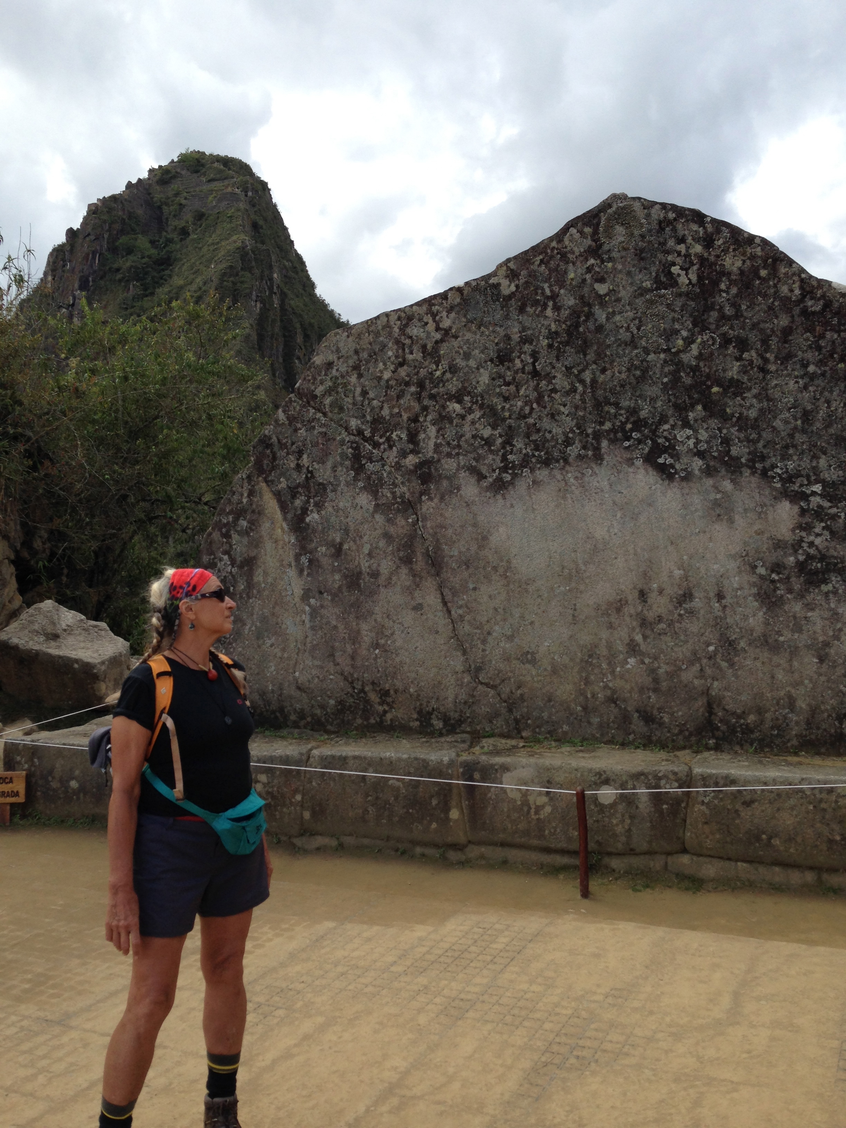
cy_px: 564
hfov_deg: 42.9
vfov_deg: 55.4
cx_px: 423
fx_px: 1075
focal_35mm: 33
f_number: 2.4
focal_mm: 4.12
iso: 50
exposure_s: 1/459
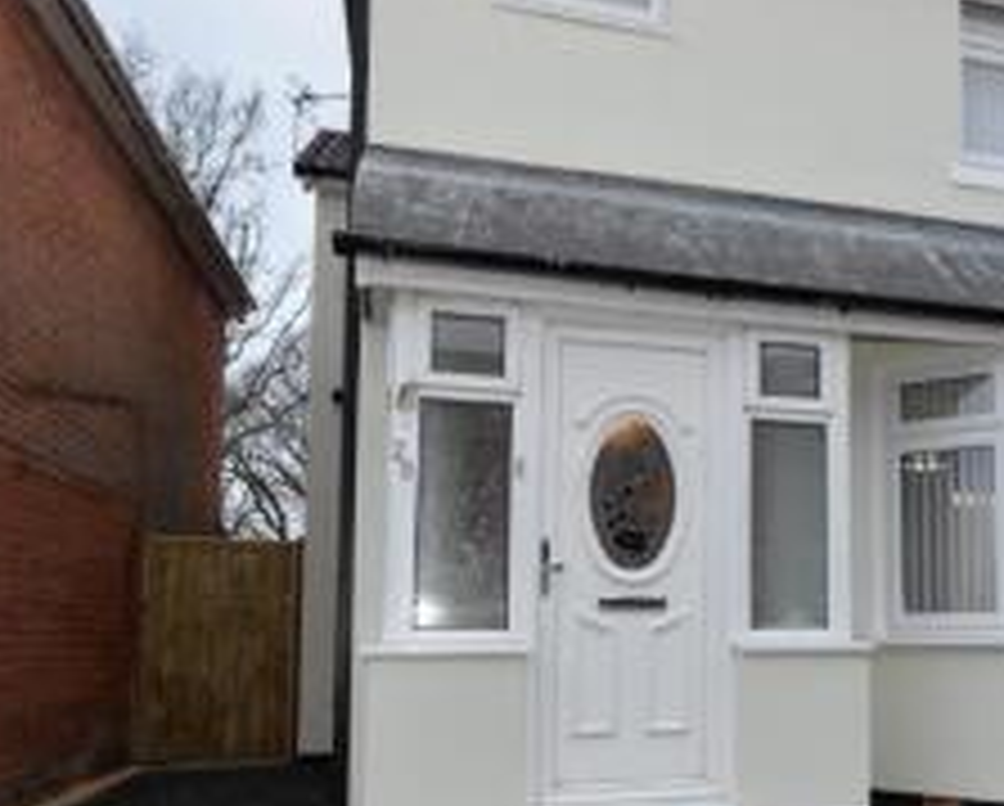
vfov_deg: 40.6
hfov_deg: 47.4
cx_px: 806
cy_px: 552
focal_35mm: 36
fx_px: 1071
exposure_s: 1/80
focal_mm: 18
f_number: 4.5
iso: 200
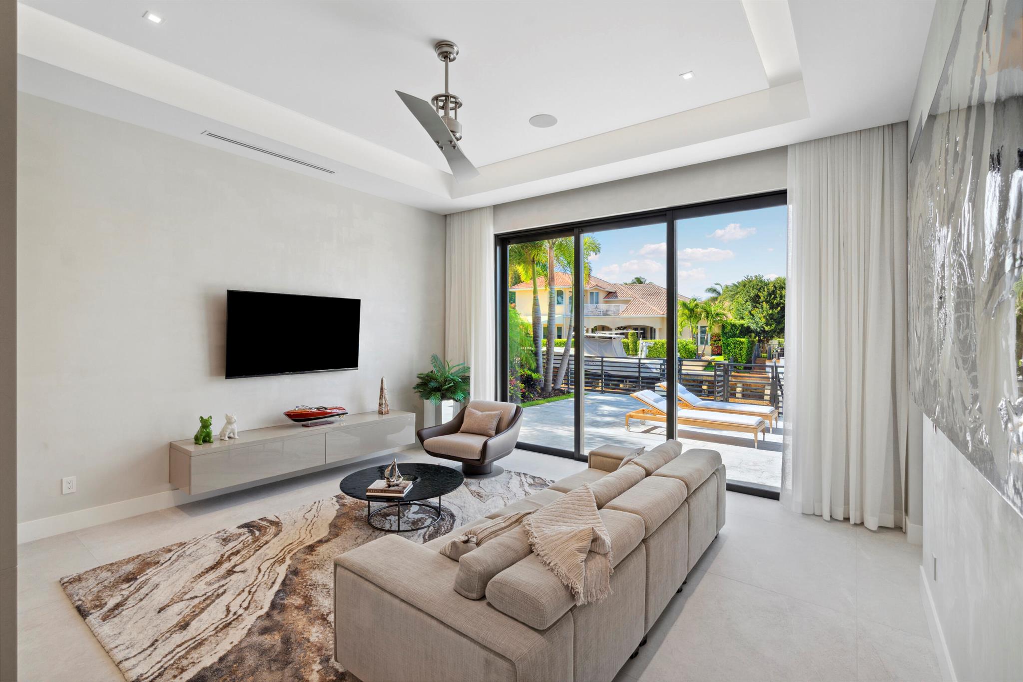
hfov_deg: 96.7
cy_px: 341
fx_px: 455
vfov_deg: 73.7
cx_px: 512
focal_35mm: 16
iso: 400
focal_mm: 16
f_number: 8
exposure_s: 1/40
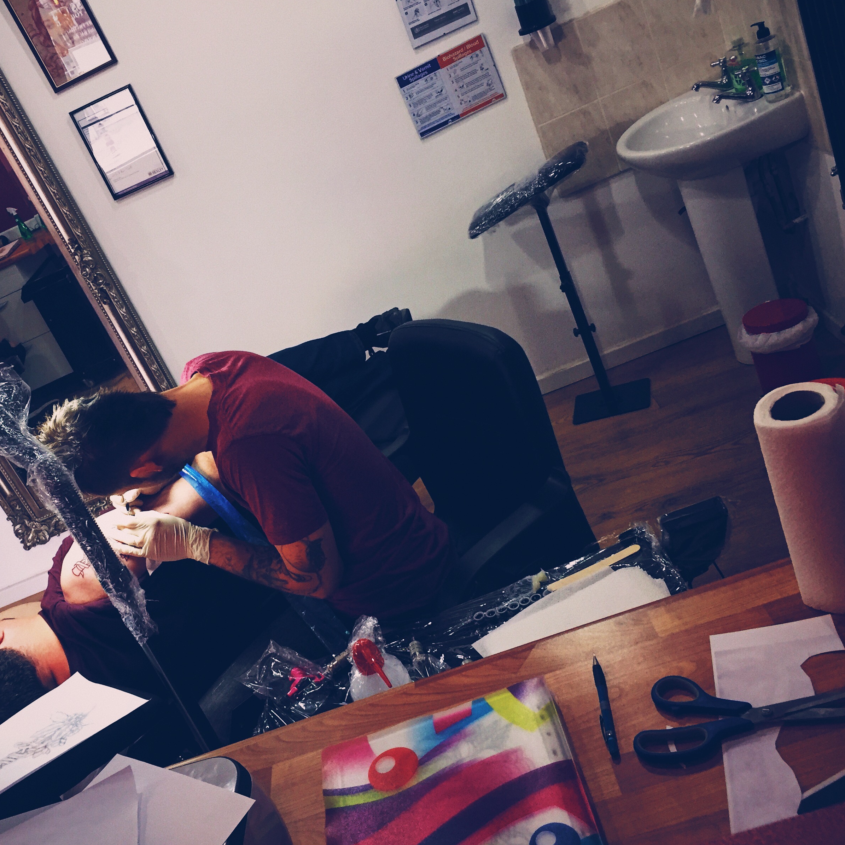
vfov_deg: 47.2
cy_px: 422
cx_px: 307
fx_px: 967
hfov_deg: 46.7
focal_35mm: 35
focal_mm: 4.15
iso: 80
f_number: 2.2
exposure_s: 1/33
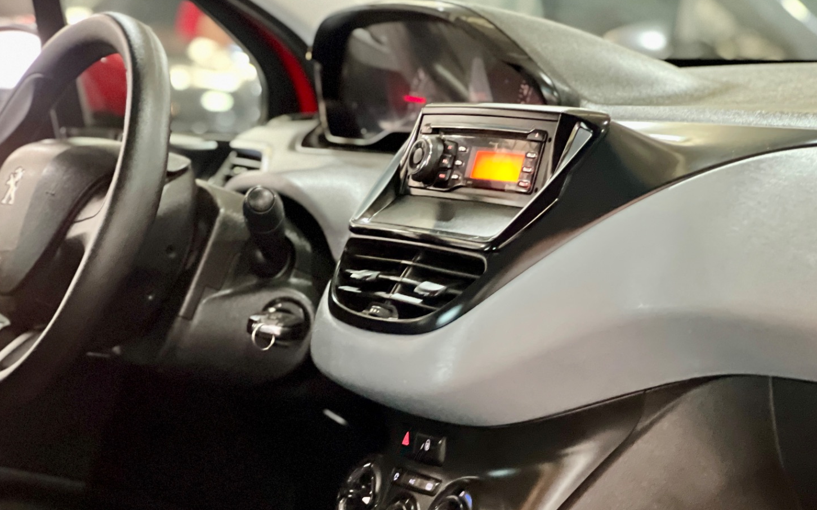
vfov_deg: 12.1
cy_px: 397
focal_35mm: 108
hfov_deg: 19.3
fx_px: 2405
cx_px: 362
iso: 800
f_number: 2.8
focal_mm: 9
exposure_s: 1/15
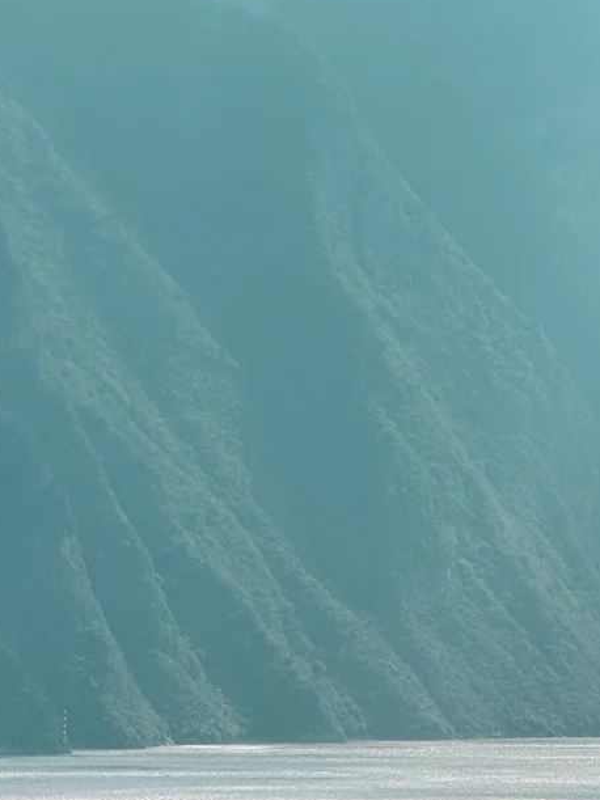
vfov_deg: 7.0
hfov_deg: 5.2
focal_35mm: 283
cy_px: 631
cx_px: 593
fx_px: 6543
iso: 64
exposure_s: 1/2817
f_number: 2.8
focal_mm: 15.66
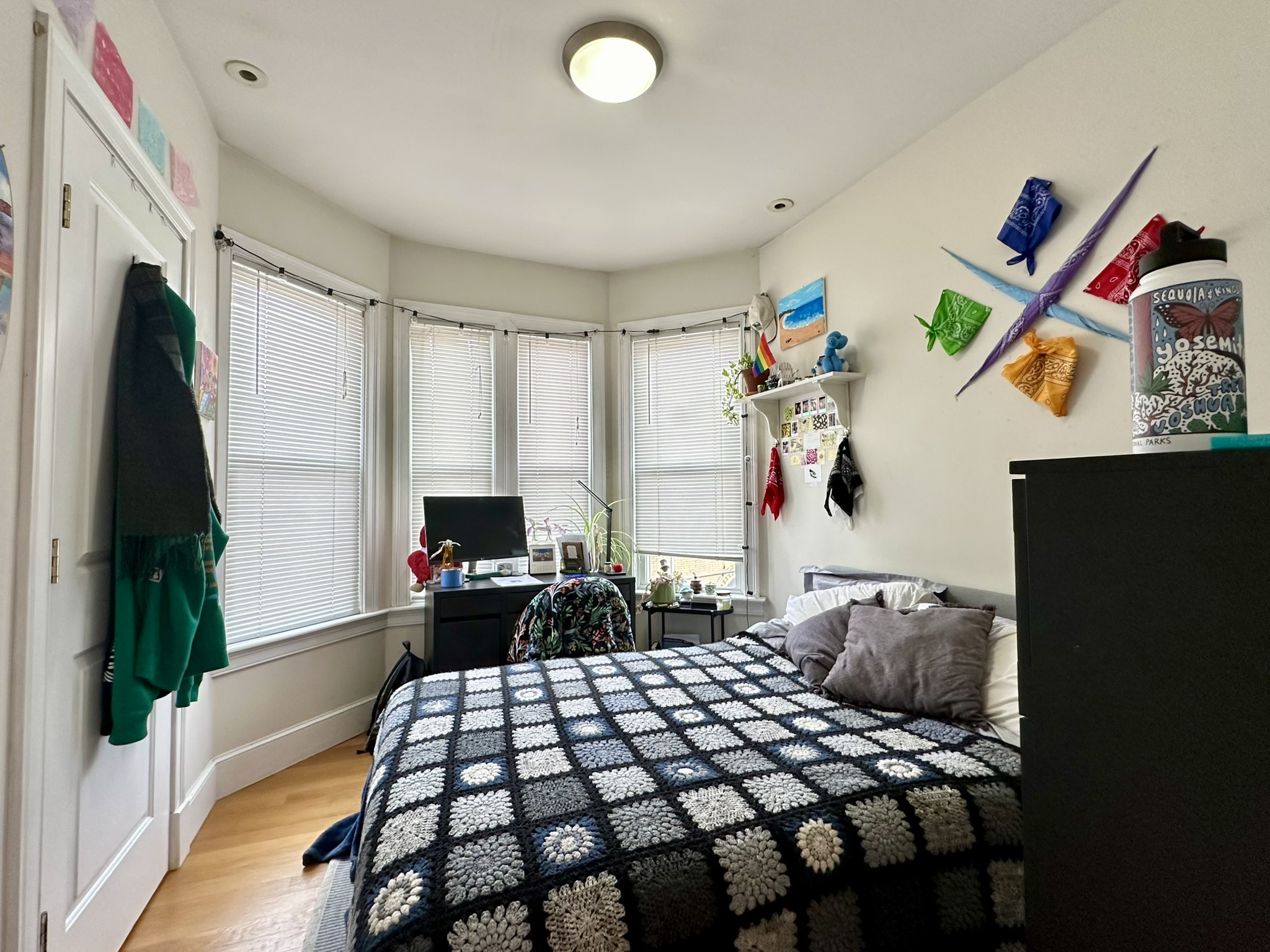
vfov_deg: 85.7
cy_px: 476
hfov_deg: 102.1
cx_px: 635
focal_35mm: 14
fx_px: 514
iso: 200
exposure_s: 1/60
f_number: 2.2
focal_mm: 2.22
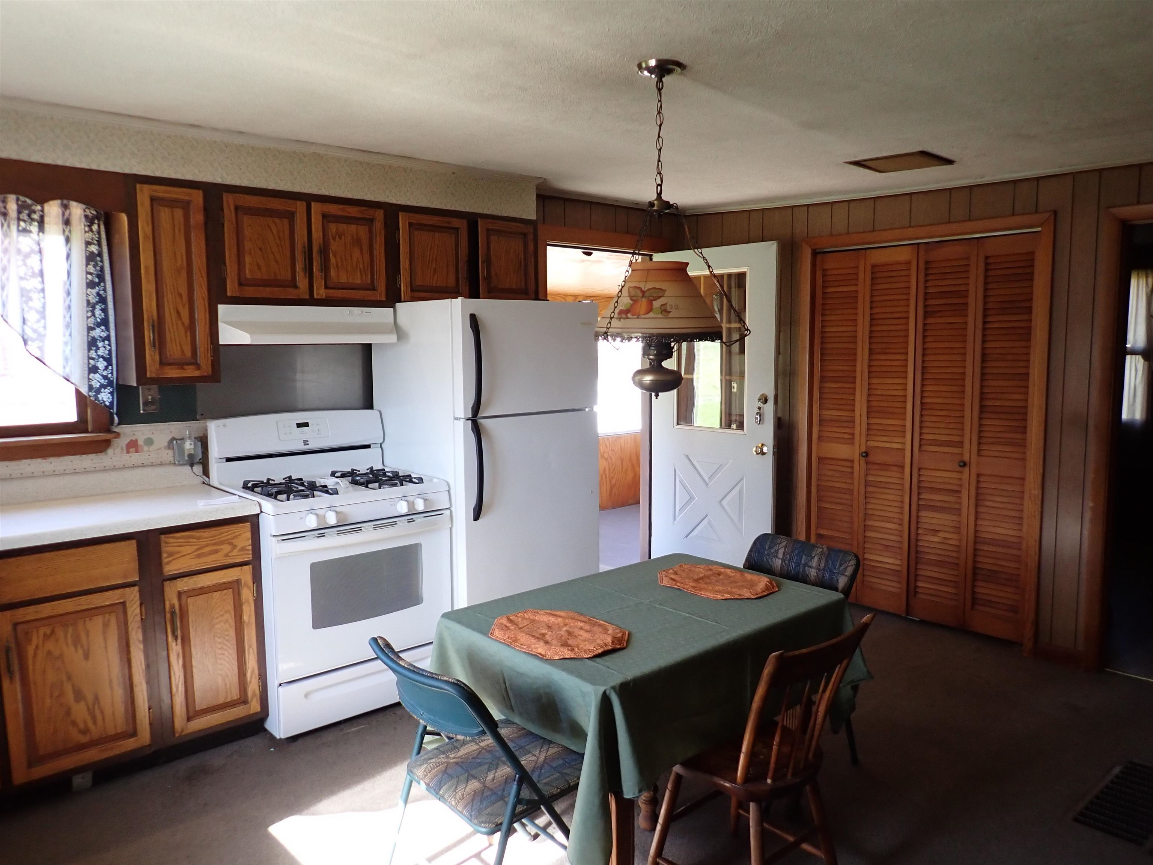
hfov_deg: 69.4
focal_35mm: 25
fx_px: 833
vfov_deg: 54.9
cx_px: 576
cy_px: 432
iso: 200
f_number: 2
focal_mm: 4.5
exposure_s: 1/125
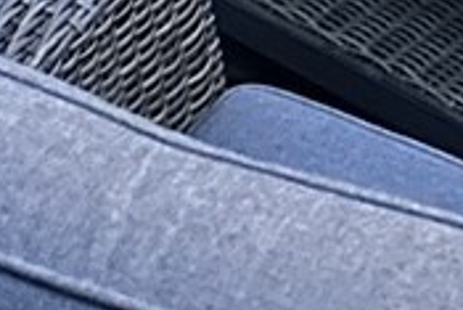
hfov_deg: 9.4
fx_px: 2819
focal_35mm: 219
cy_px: -853
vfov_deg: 5.6
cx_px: 175
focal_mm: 6.86
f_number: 1.78
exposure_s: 1/9
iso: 1600
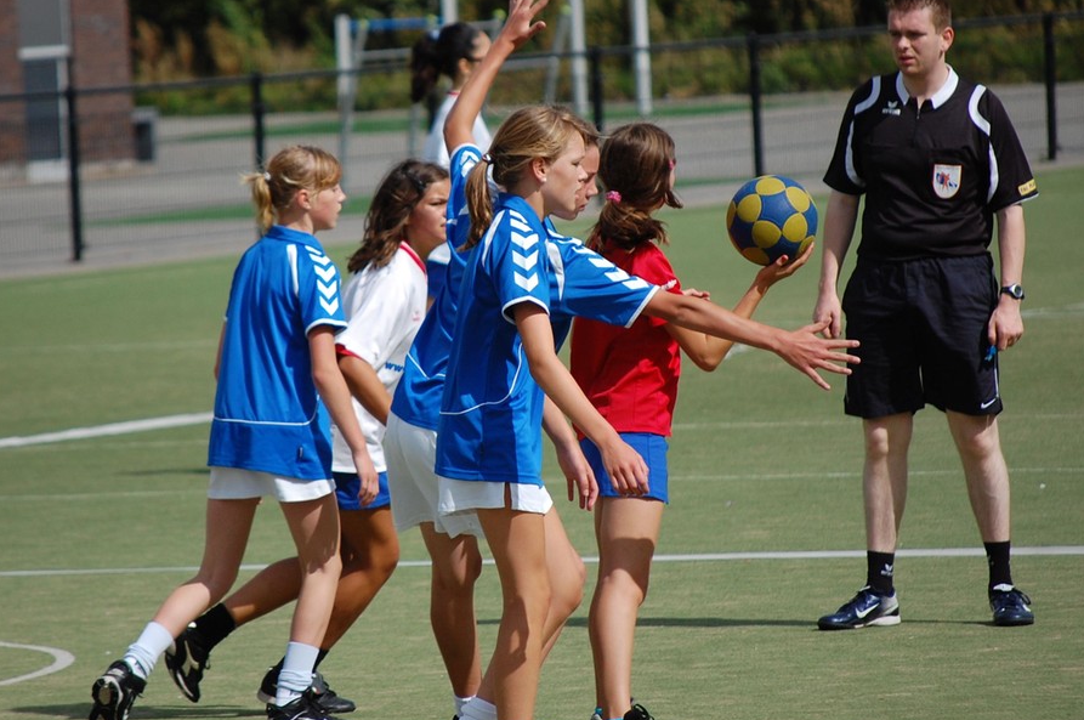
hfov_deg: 6.0
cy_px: 369
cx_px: 556
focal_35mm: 344
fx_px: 10345
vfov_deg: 4.0
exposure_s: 1/2000
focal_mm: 200
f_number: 5.6
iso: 360
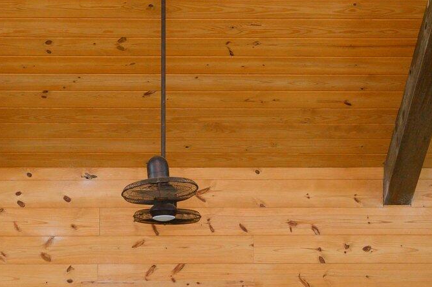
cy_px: 411
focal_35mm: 92
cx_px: 162
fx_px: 1103
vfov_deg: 14.0
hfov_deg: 22.1
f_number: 7.1
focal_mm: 30
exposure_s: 1/25
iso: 500
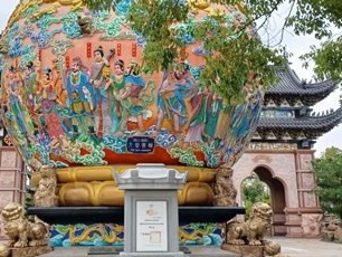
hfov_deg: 38.8
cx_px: 141
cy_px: 91
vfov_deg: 29.6
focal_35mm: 49
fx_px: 484
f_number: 1.8
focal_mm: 4.6
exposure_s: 1/255
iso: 32
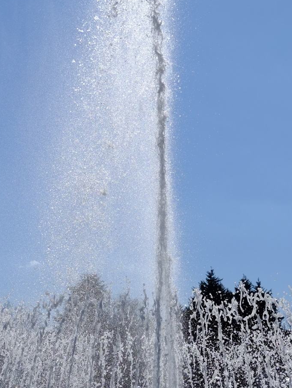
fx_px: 967
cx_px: 165
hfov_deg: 17.2
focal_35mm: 86
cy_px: 220
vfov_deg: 22.7
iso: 200
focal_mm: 35.5
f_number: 5.6
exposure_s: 1/4000
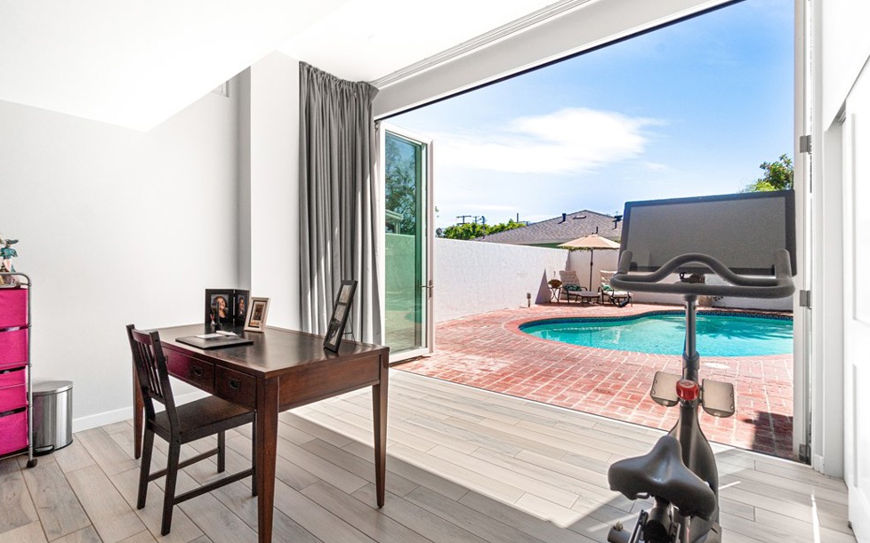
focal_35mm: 16
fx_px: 379
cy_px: 262
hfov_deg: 97.8
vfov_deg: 71.2
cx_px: 424
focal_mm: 10
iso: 320
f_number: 7.1
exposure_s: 1/800
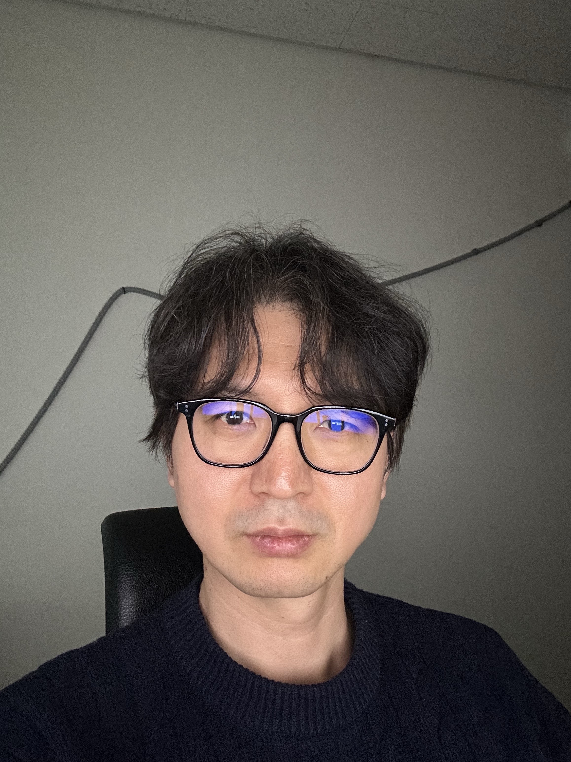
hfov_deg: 46.8
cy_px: 381
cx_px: 286
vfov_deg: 60.0
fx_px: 660
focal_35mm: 30
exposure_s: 1/30
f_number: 1.9
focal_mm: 2.69
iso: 400
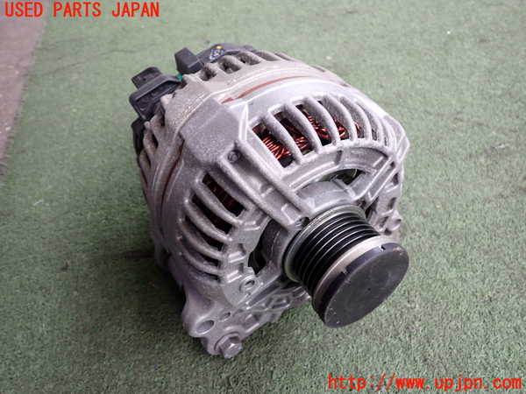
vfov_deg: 46.8
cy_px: 197
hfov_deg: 60.0
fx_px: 456
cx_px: 263
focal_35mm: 30
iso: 160
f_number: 2.3
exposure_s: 1/125
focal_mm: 5.4
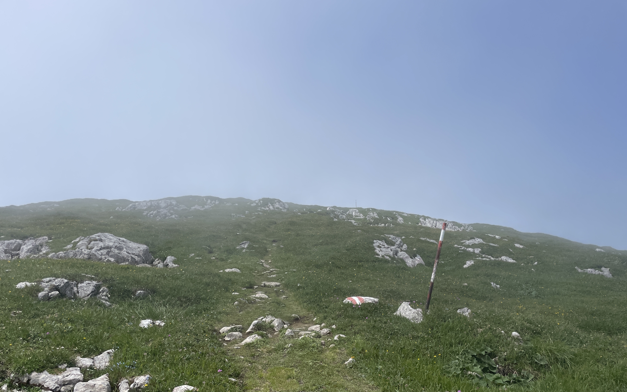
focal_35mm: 28
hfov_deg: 66.5
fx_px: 478
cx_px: 309
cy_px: 232
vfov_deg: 44.3
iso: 32
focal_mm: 4.2
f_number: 1.6
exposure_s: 1/7299
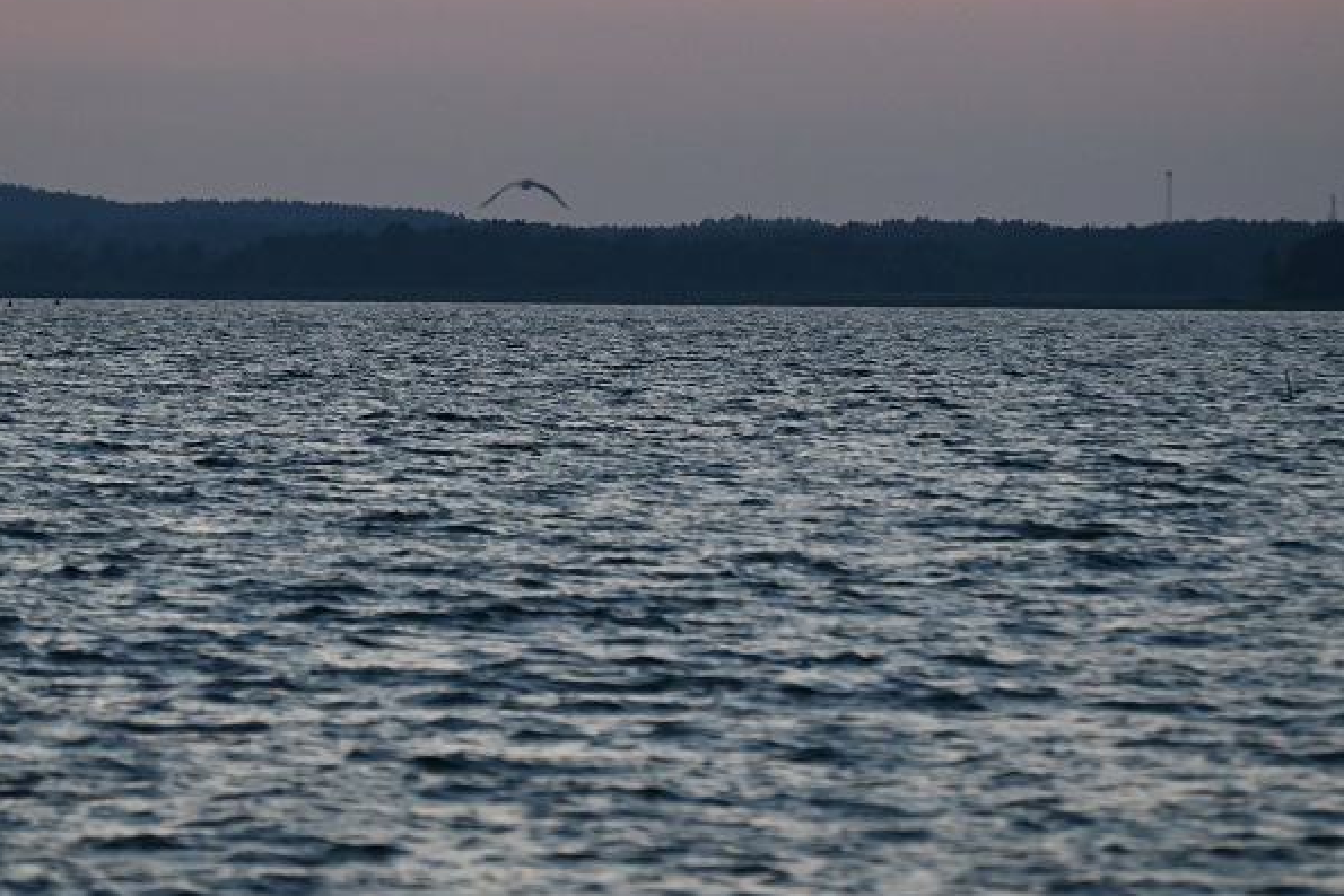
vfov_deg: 3.9
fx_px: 13106
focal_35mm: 351
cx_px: 619
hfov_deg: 5.9
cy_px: 284
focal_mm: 220
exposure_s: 1/500
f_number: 5.3
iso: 1600
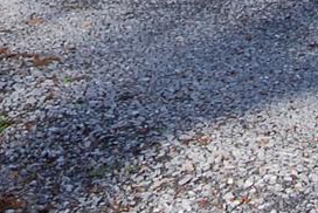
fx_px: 2794
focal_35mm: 316
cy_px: -513
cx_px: 101
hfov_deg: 6.5
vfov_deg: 4.2
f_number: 9
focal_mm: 28
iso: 200
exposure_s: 1/160
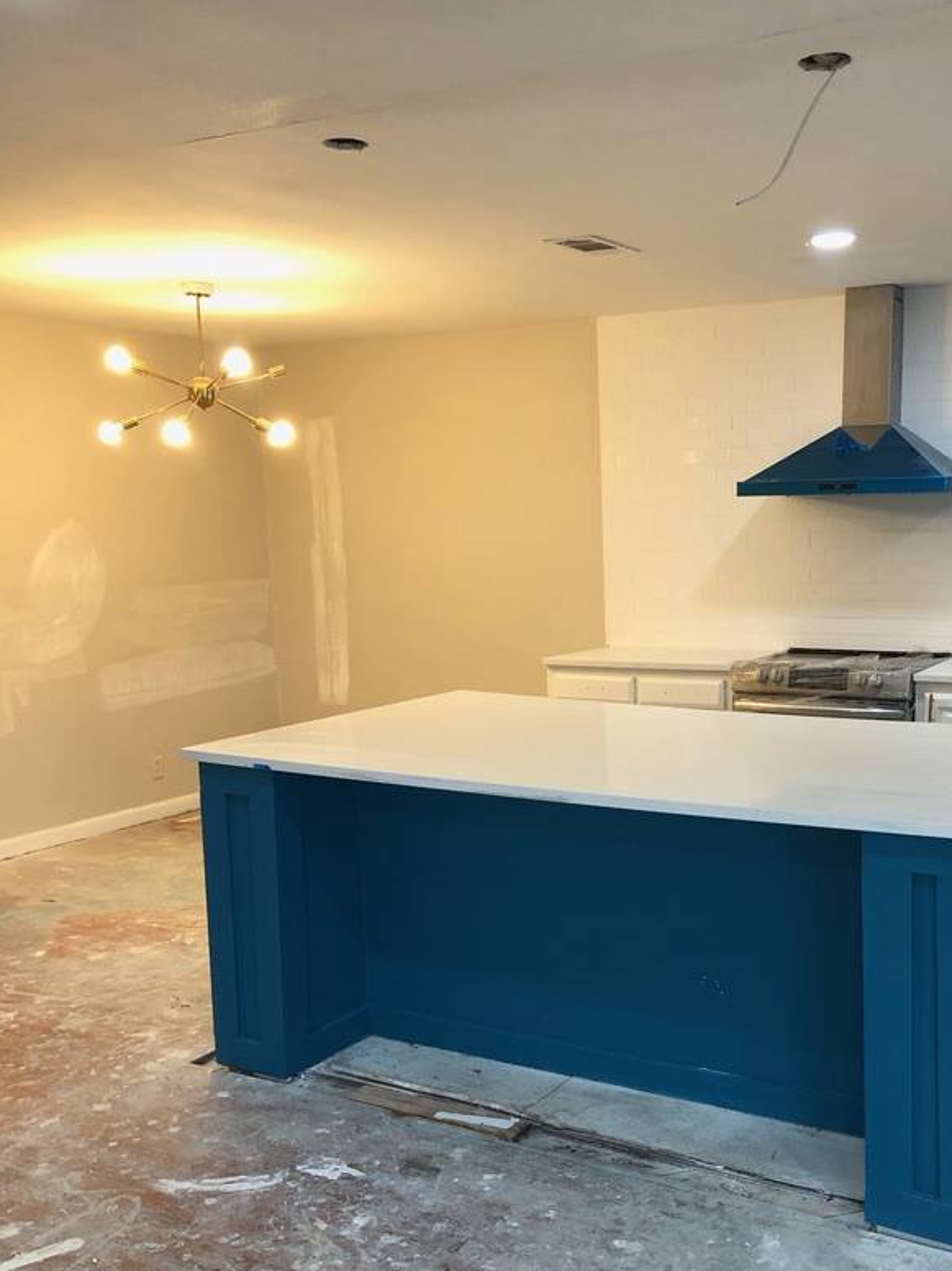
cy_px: 771
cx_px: 614
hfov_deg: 38.3
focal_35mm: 37
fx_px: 1357
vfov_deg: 49.8
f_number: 1.8
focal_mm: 4
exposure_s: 1/30
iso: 40
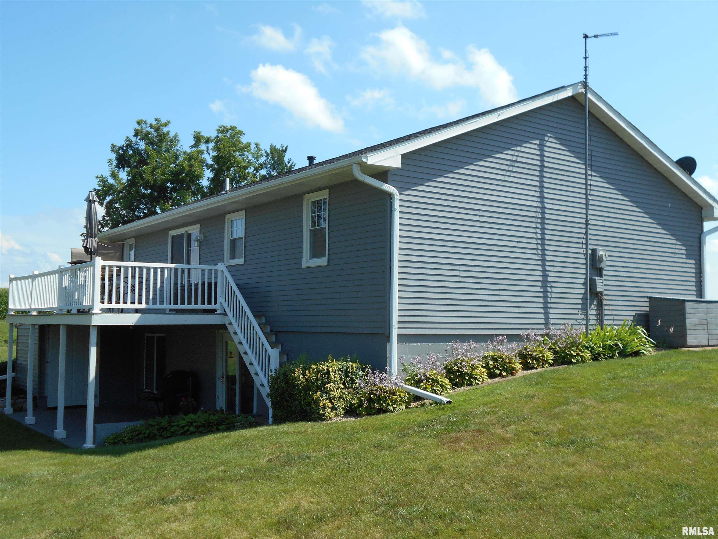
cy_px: 270
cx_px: 359
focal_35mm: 37
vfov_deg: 38.7
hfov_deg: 50.1
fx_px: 767
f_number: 3.9
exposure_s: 1/640
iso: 80
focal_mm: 6.7
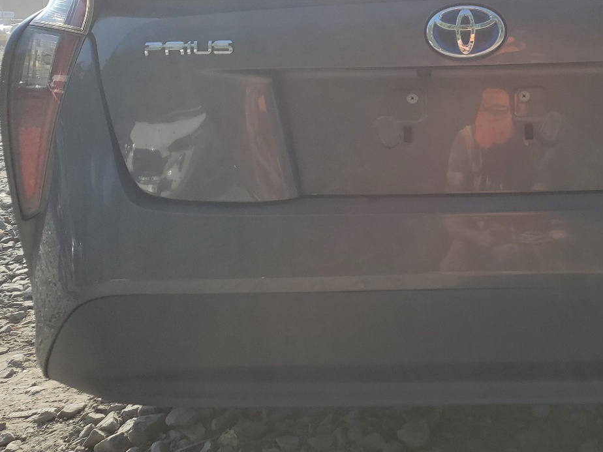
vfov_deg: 31.8
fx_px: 784
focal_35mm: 45
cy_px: 139
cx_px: 480
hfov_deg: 40.4
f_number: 1.5
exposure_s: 1/2500
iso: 50
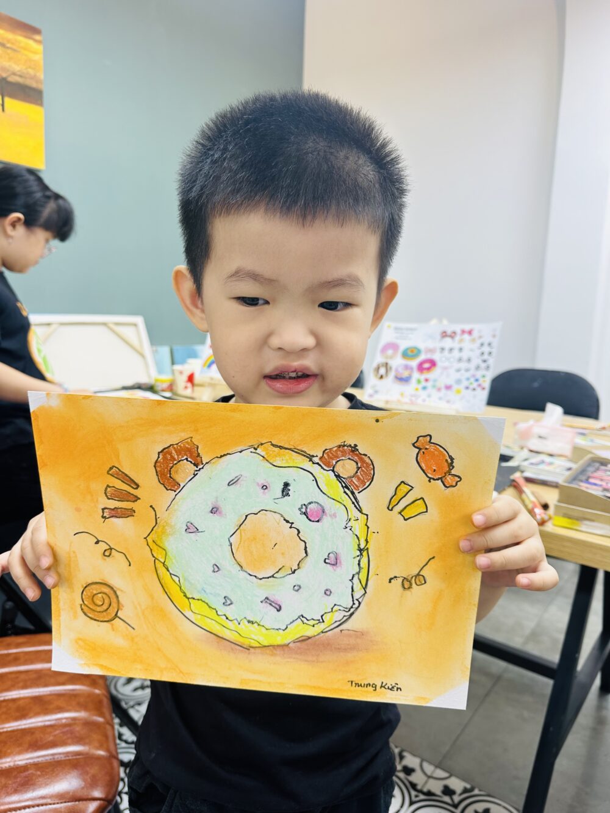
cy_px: 406
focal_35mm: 24
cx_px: 305
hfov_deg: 56.8
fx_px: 564
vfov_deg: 71.6
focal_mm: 6.86
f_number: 1.78
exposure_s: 1/100
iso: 64
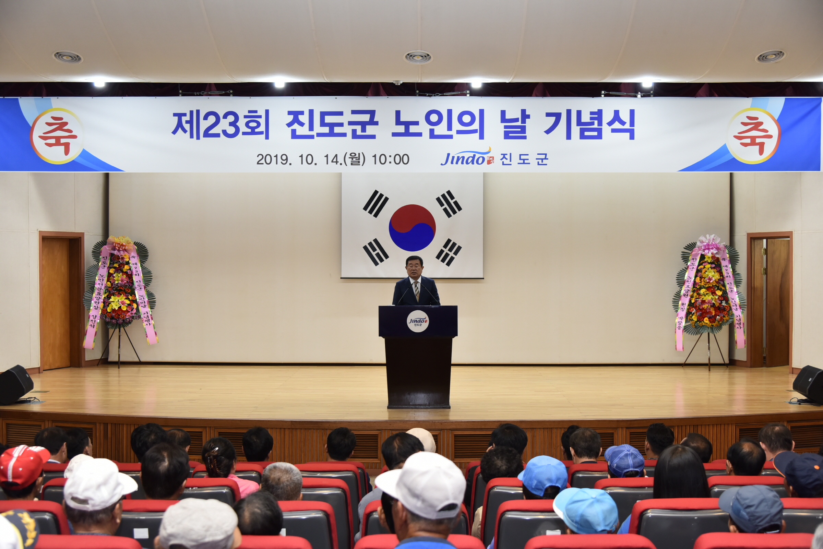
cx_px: 412
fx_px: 1006
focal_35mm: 44
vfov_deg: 30.5
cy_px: 274
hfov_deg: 44.5
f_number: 4.5
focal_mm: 44
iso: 800
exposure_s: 1/100
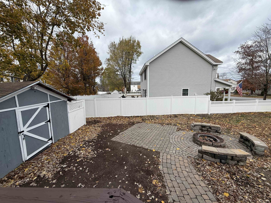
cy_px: 102
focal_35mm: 14
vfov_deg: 85.7
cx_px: 136
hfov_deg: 102.1
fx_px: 110
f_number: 2.2
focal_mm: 2.22
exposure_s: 1/799
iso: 50
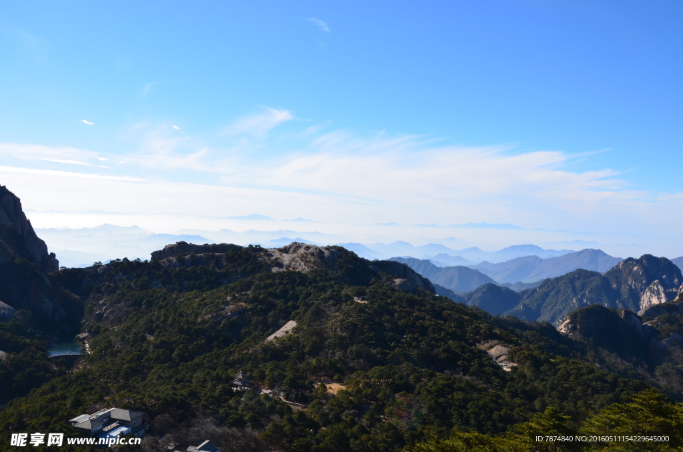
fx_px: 596
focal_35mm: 32
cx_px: 342
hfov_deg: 59.6
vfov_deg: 41.5
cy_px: 226
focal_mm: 21
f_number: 11
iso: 110
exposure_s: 1/125
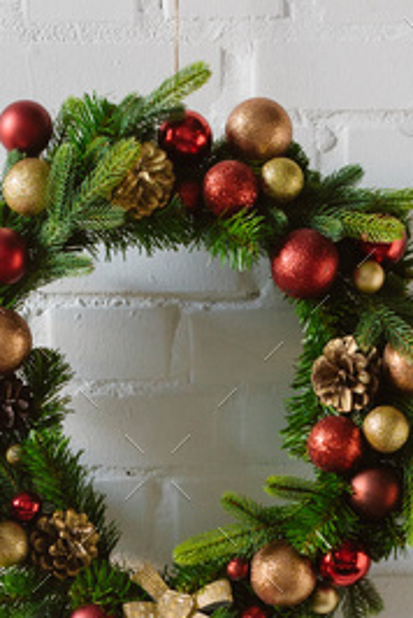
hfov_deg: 8.3
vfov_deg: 12.0
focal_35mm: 166
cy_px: 797
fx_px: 2849
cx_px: 146
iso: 400
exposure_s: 1/10
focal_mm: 50
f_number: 5.6
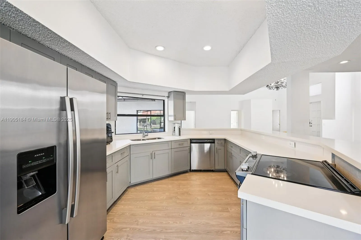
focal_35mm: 14
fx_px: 140
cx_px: 180
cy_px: 120
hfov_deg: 104.3
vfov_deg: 81.1
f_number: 8
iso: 800
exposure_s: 1/50
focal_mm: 14
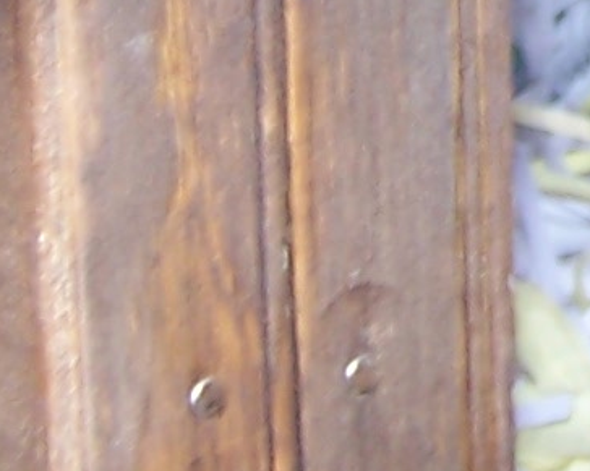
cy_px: -353
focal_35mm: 235
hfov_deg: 8.0
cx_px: 1021
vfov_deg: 6.4
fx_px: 4102
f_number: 2.8
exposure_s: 1/60
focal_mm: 6.3
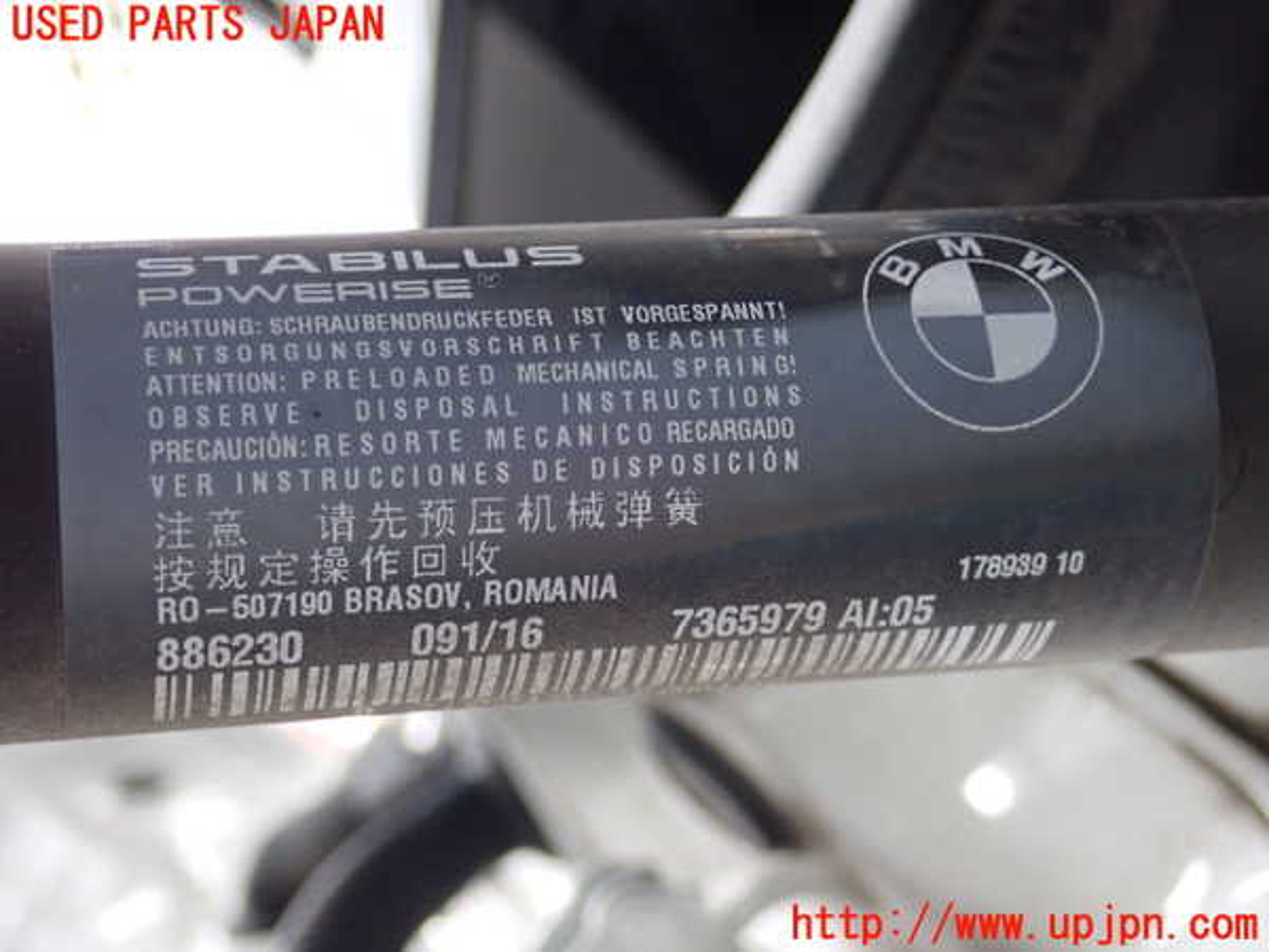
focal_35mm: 67
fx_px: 2456
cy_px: 476
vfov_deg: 21.9
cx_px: 634
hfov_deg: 29.0
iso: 800
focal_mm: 11.88
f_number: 3.8
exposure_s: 1/25
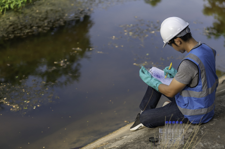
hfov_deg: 23.7
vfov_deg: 15.9
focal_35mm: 86
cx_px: 112
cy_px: 74
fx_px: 537
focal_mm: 86
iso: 100
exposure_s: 1/400
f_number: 2.8
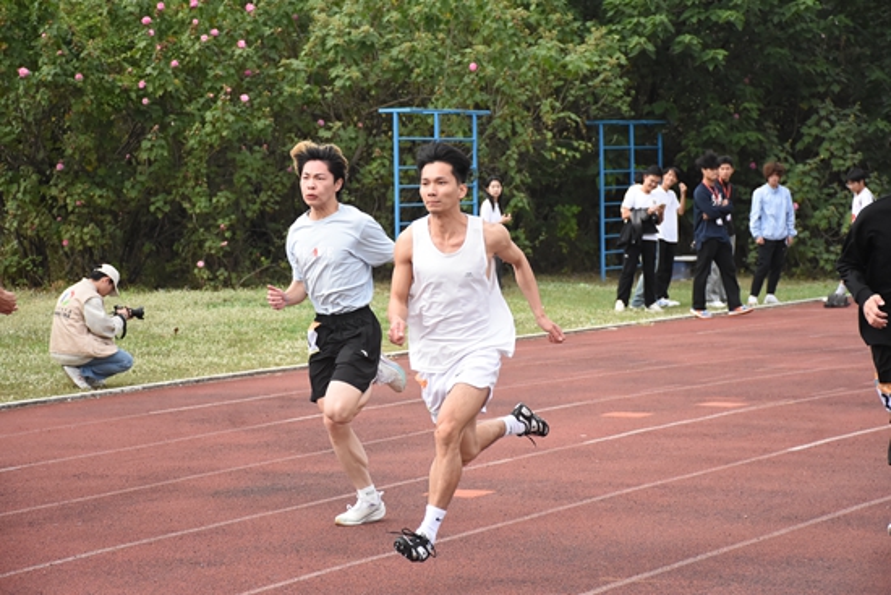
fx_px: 2785
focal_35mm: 112
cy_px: 298
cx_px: 446
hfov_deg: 18.2
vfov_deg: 12.2
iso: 2000
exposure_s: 1/4000
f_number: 5
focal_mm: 75
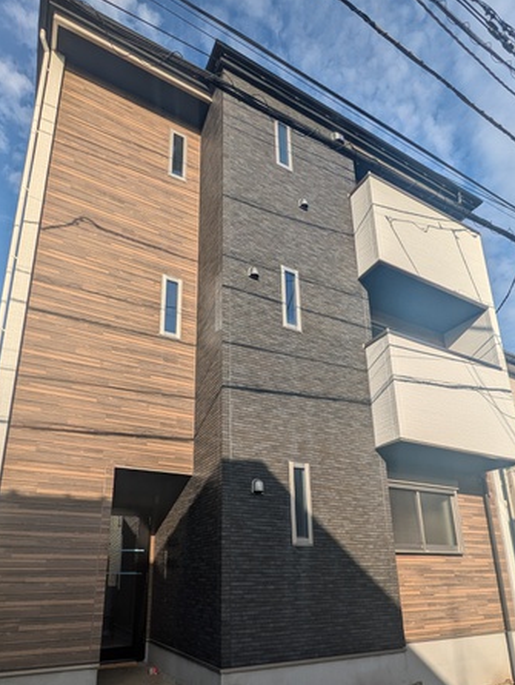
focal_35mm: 22
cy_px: 448
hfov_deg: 61.2
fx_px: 435
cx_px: 248
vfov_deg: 74.3
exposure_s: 1/2404
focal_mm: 1.83
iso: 50
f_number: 2.2
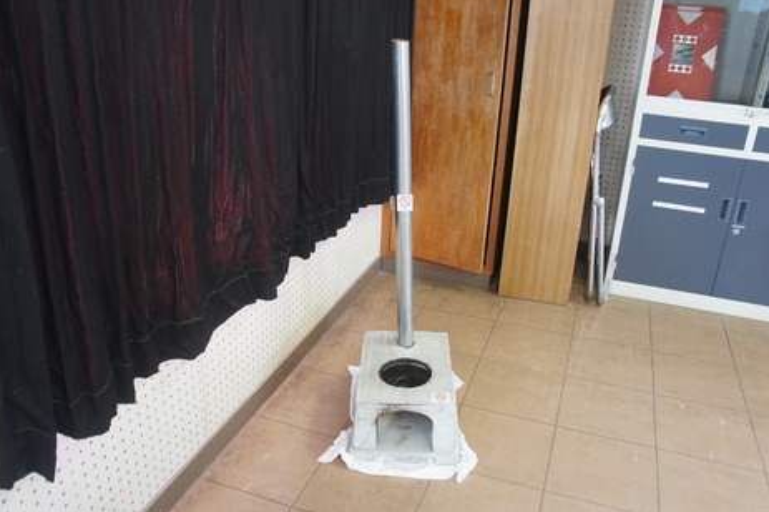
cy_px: 250
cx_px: 385
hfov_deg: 62.8
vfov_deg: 44.2
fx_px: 630
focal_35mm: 30
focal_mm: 19
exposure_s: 1/30
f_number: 3.5
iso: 500
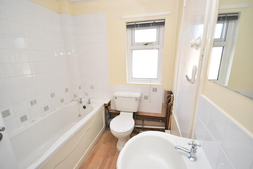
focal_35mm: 15
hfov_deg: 100.4
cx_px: 126
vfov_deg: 77.3
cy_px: 84
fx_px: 105
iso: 720
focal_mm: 10
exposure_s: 1/200
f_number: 5
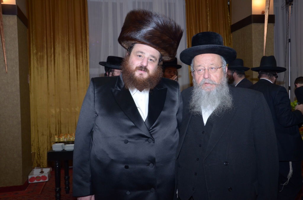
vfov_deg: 35.3
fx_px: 315
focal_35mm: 38
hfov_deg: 51.4
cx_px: 152
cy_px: 100
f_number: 5.6
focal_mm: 25
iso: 800
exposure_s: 1/160
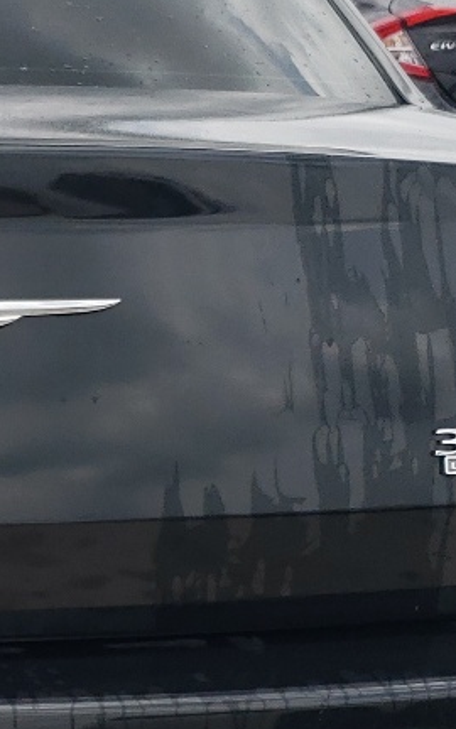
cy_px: 494
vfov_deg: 20.3
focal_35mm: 102
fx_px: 2028
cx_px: -221
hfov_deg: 12.2
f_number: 1.5
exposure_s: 1/2500
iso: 50
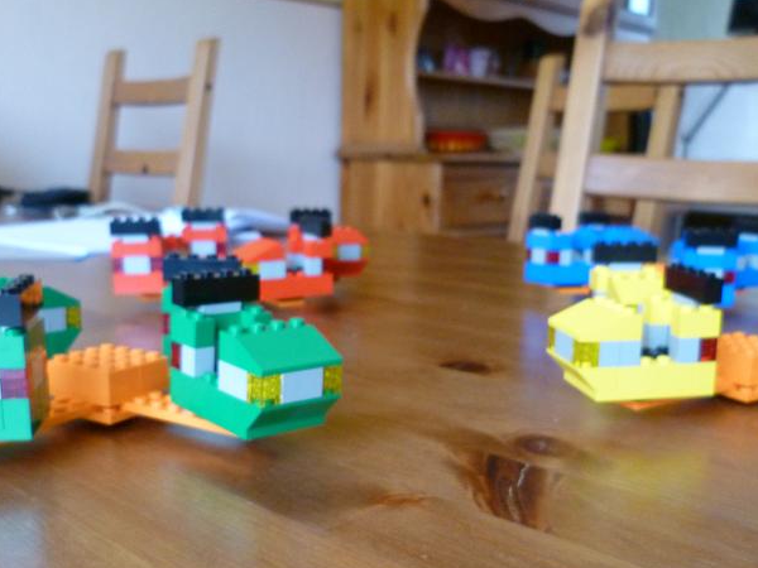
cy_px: 353
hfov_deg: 46.8
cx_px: 378
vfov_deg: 35.8
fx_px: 876
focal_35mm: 40
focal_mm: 5.4
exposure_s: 1/10
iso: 400
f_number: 2.9
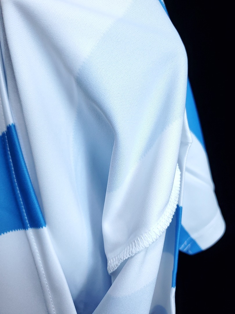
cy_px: 157
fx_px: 235
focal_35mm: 26
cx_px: 118
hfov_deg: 53.1
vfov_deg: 67.3
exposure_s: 1/30
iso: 200
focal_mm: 4.3
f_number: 1.5
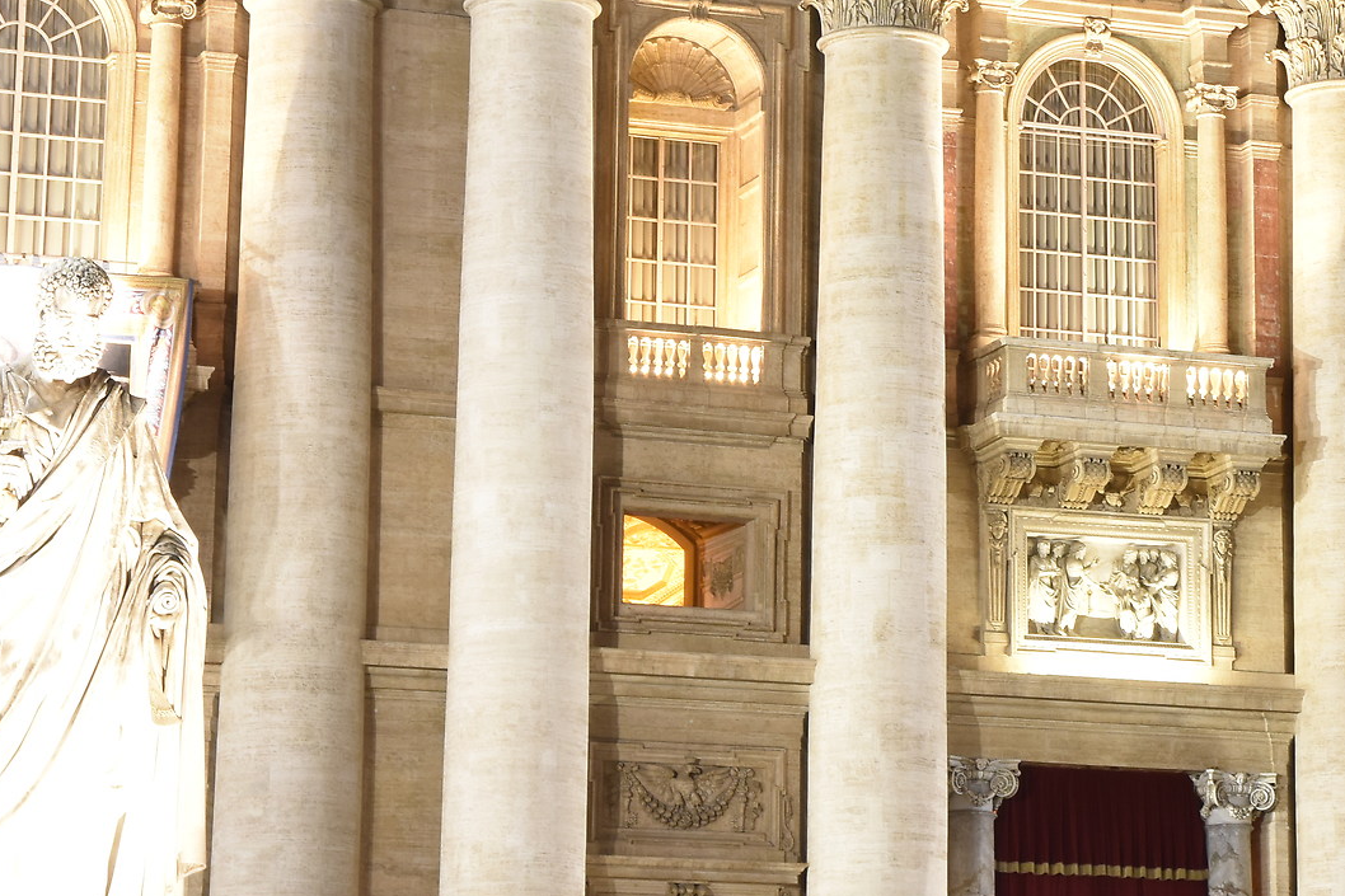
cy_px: -103
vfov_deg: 8.9
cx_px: 1140
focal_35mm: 153
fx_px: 5720
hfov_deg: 13.3
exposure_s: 2.5
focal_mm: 45
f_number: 8
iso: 400
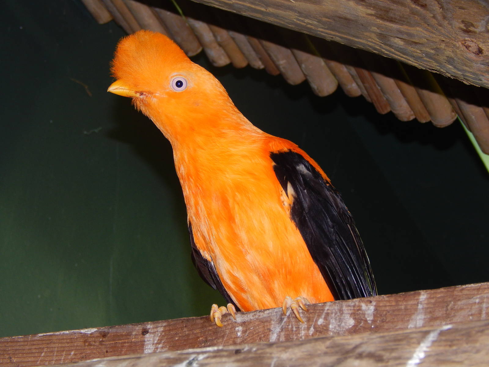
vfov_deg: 10.4
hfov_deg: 13.9
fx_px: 2006
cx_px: 244
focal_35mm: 142
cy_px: 184
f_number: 4.9
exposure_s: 1/30
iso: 200
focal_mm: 25.3
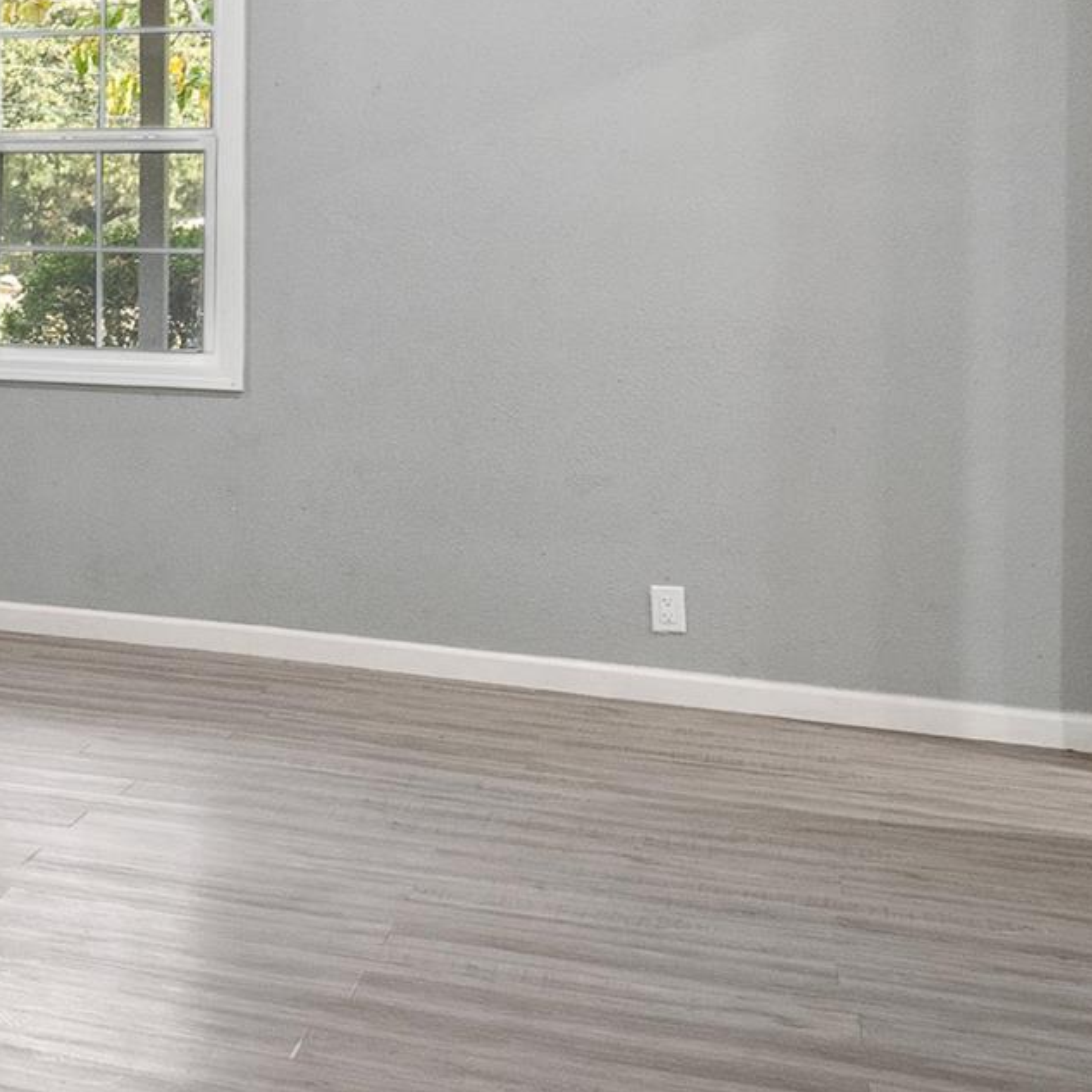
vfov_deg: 25.9
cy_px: 348
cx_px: -1011
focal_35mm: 66
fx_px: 2356
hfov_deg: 18.5
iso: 1000
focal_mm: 16
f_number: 5.6
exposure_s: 1/6
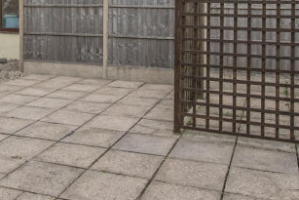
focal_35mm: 50
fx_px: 415
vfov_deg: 25.6
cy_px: -3
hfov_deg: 38.9
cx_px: 89
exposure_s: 1/250
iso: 320
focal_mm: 10
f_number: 10
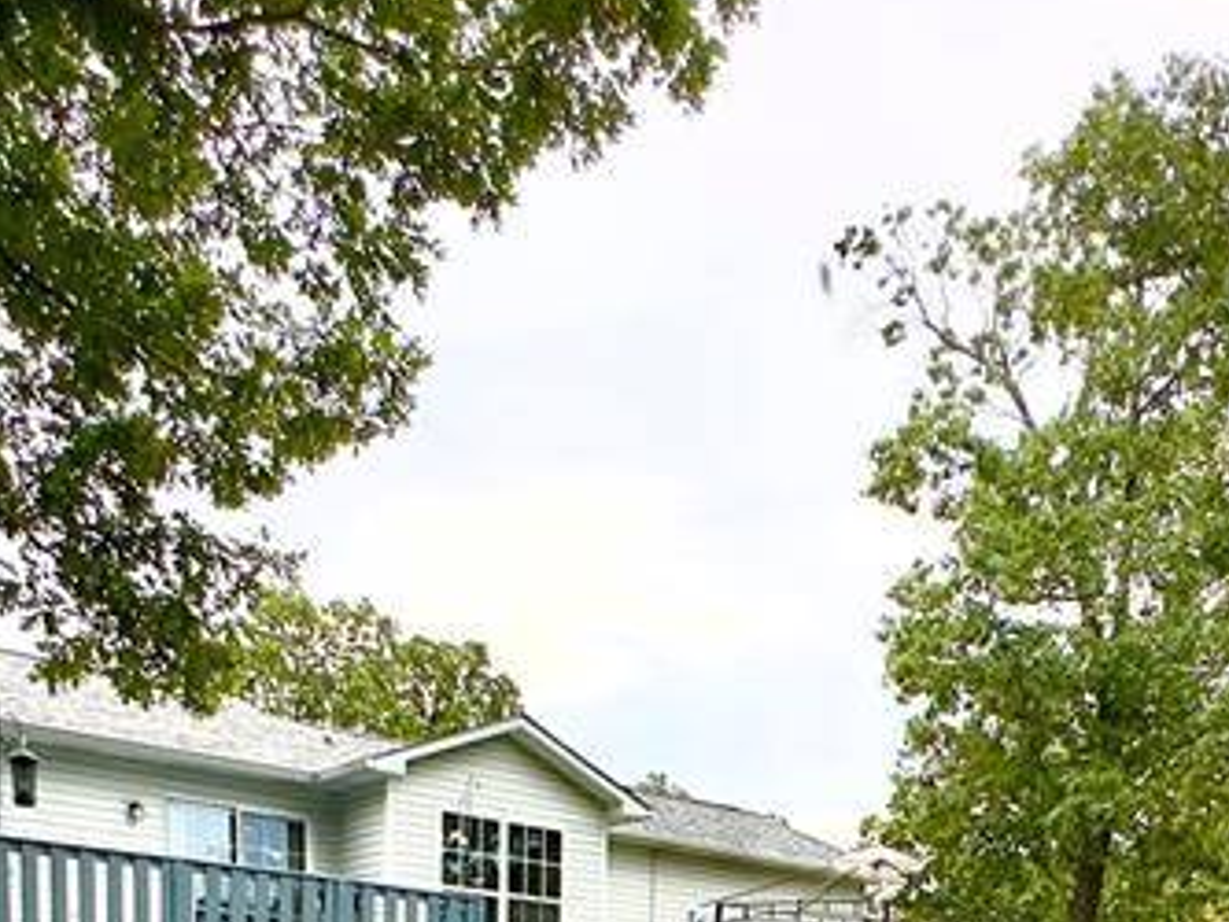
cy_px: 1302
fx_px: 1527
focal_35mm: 43
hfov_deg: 43.7
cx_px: 705
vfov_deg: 26.5
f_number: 2.2
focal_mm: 2.22
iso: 40
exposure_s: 1/1383
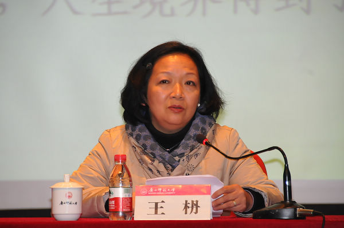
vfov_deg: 5.4
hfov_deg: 8.1
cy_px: 114
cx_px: 172
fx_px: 2433
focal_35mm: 255
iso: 1400
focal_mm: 170
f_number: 5.6
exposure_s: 1/60
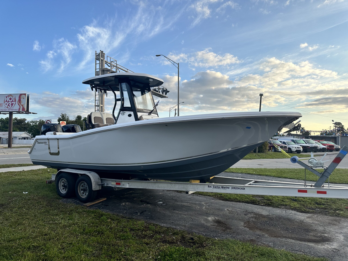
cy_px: 130
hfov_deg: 71.6
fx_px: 241
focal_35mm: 24
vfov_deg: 56.8
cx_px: 174
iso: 80
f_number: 1.78
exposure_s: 1/1916
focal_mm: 6.86
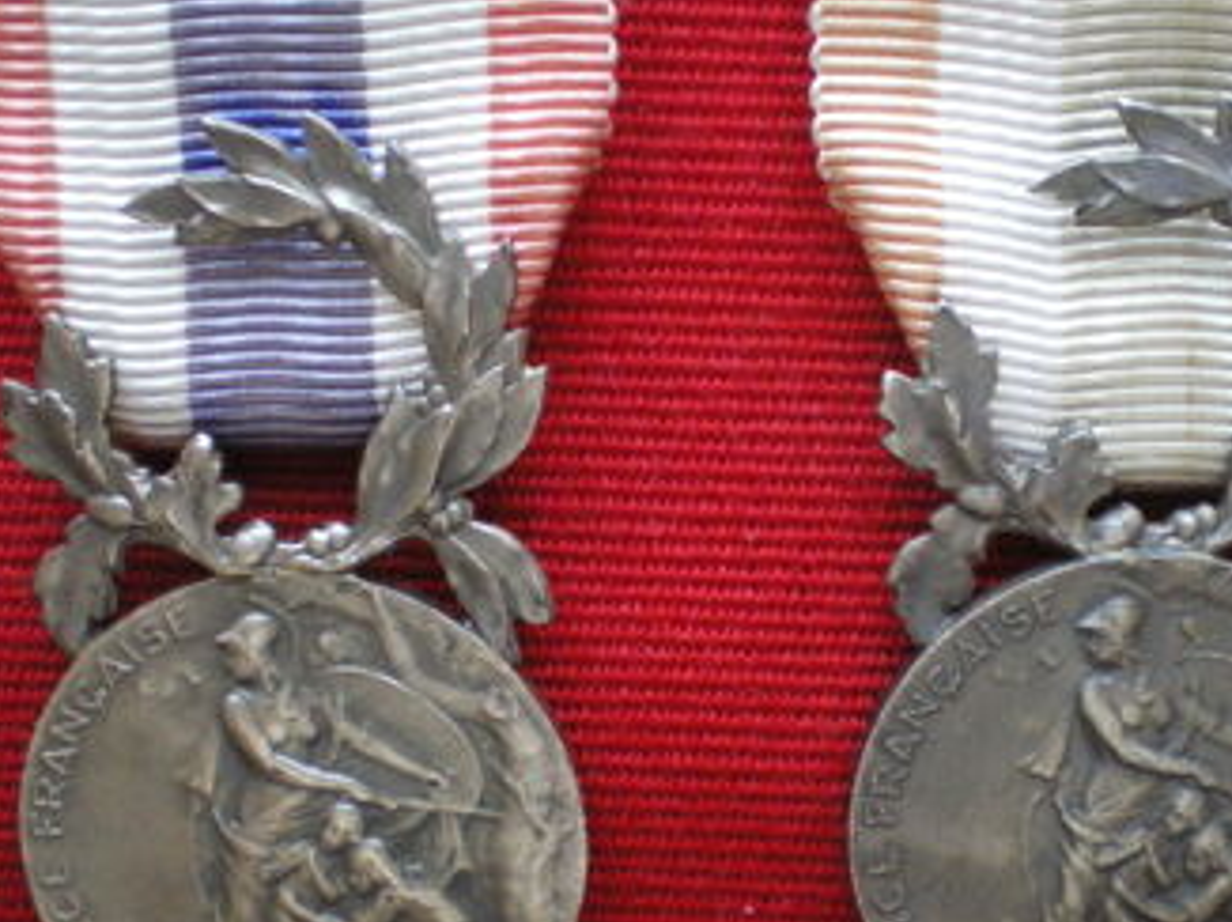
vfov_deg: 26.0
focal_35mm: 56
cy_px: 555
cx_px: 699
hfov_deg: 34.3
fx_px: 1992
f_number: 3.1
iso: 400
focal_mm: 6.3
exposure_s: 1/50
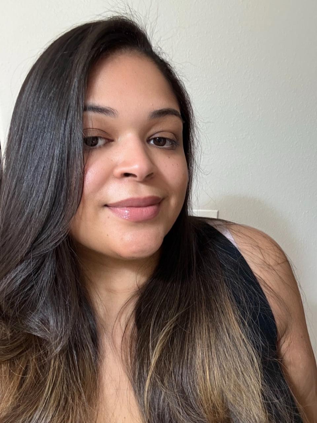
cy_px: 212
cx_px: 158
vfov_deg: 60.0
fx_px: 366
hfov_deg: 46.8
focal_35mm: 30
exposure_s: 1/40
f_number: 1.9
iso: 250
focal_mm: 2.69
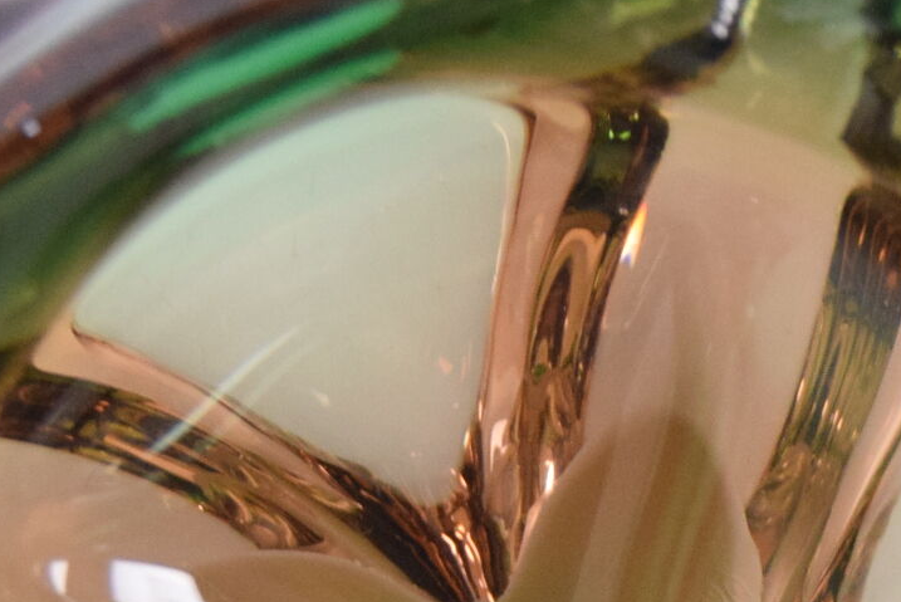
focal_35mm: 238
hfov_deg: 8.6
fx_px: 5960
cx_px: 540
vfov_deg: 5.7
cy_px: 807
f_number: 4.8
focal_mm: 38
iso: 1600
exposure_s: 1/50
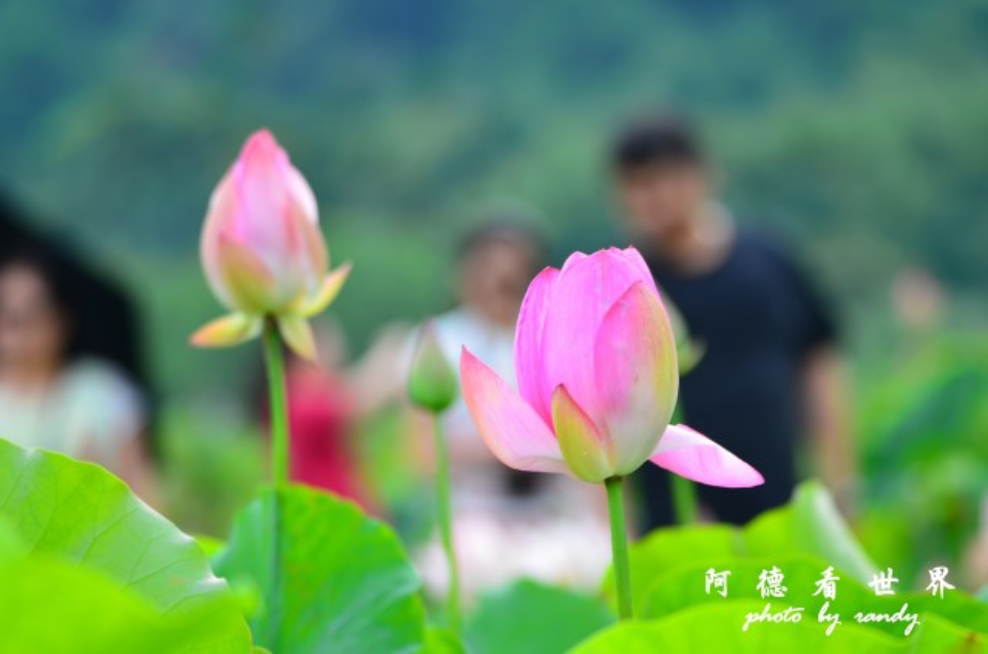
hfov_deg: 9.2
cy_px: 327
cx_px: 494
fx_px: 6163
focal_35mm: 225
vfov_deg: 6.1
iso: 100
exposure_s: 1/200
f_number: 5.6
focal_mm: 150
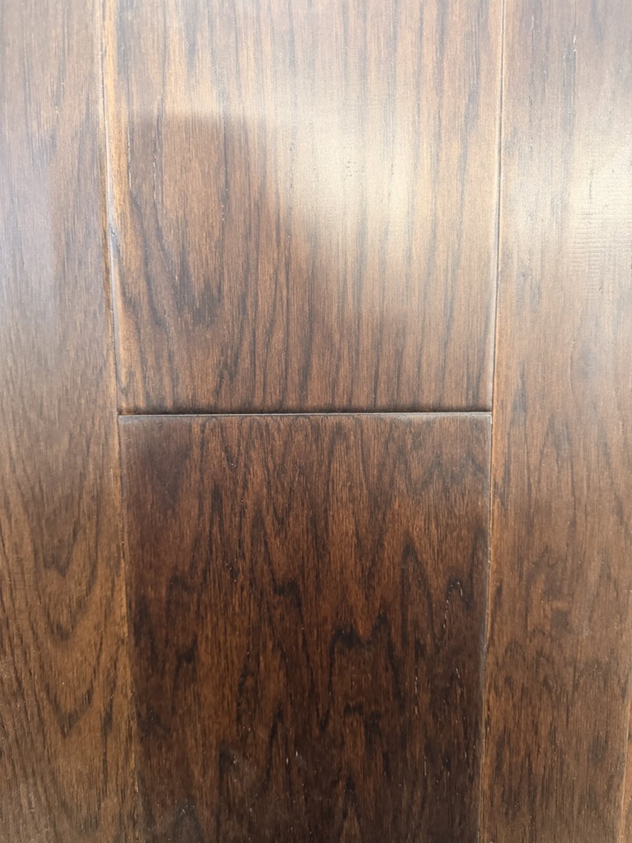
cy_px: 422
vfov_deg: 71.6
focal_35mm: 24
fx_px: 584
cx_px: 316
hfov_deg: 56.8
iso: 800
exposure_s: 1/40
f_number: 1.78
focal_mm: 6.76
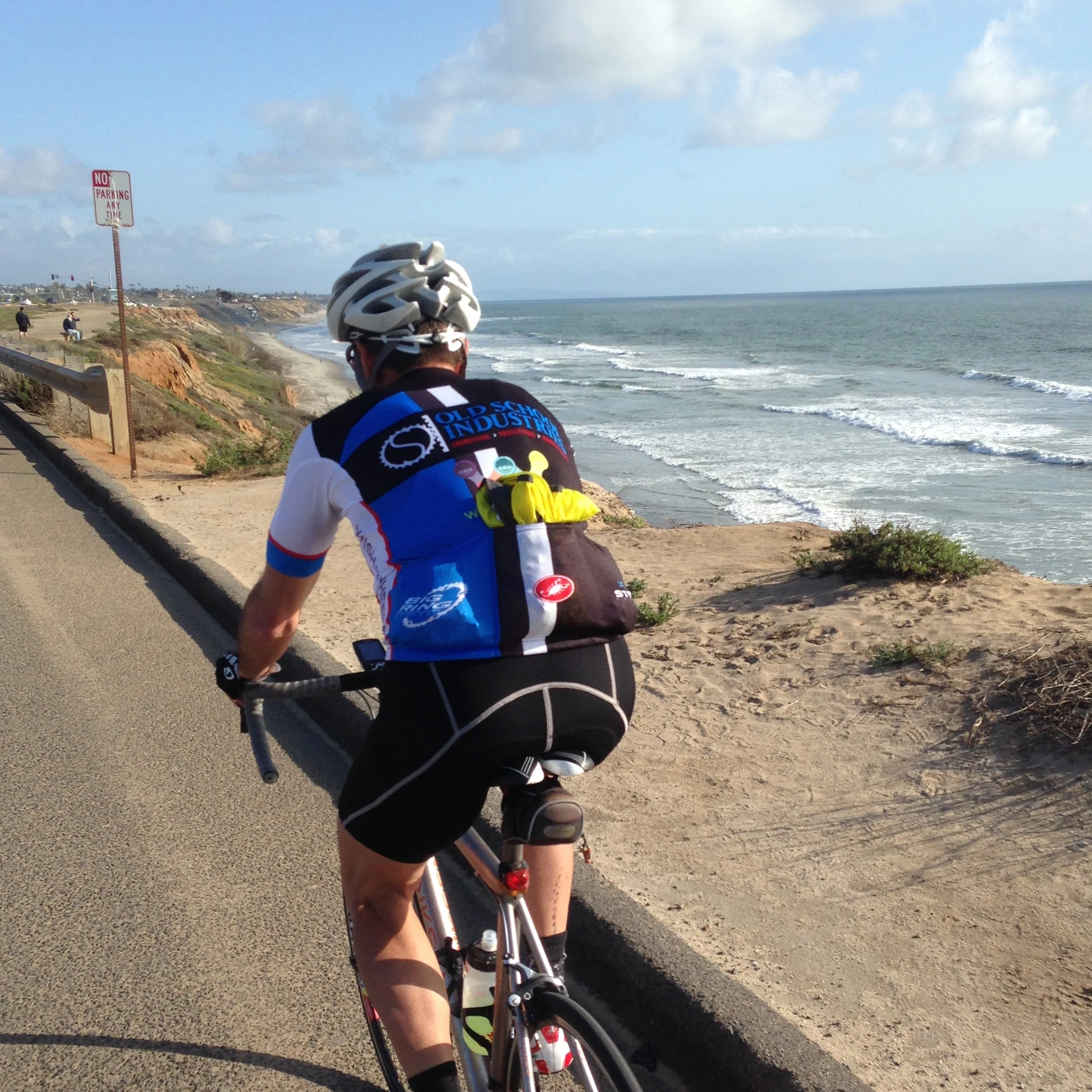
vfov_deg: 39.1
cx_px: 576
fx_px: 1535
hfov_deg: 39.2
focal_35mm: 43
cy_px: 602
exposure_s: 1/1550
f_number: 2.4
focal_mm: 4.12
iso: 50
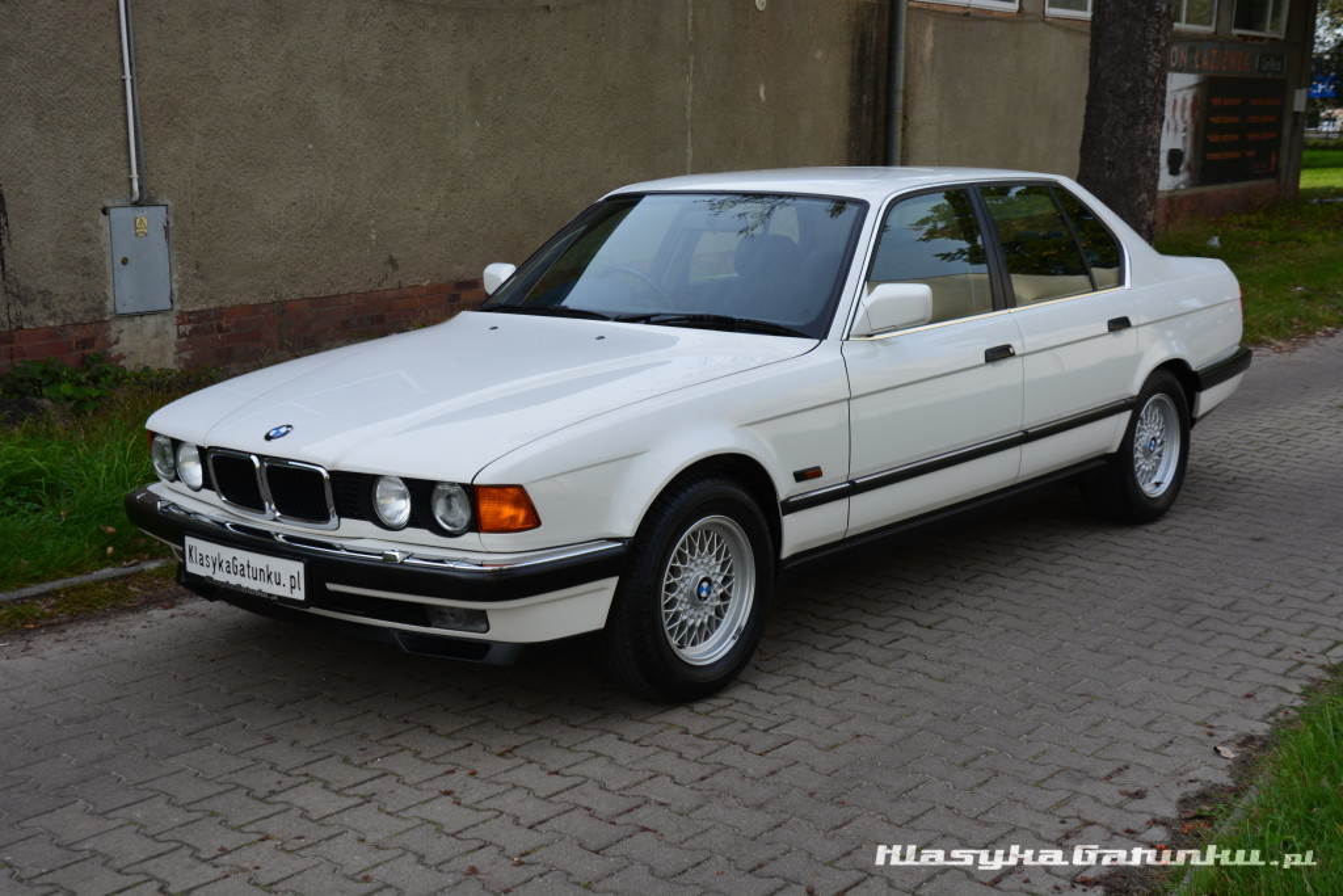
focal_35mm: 45
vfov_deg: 29.9
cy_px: 448
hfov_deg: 43.6
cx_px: 672
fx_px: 1679
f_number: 10
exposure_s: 1/80
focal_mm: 30
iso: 200
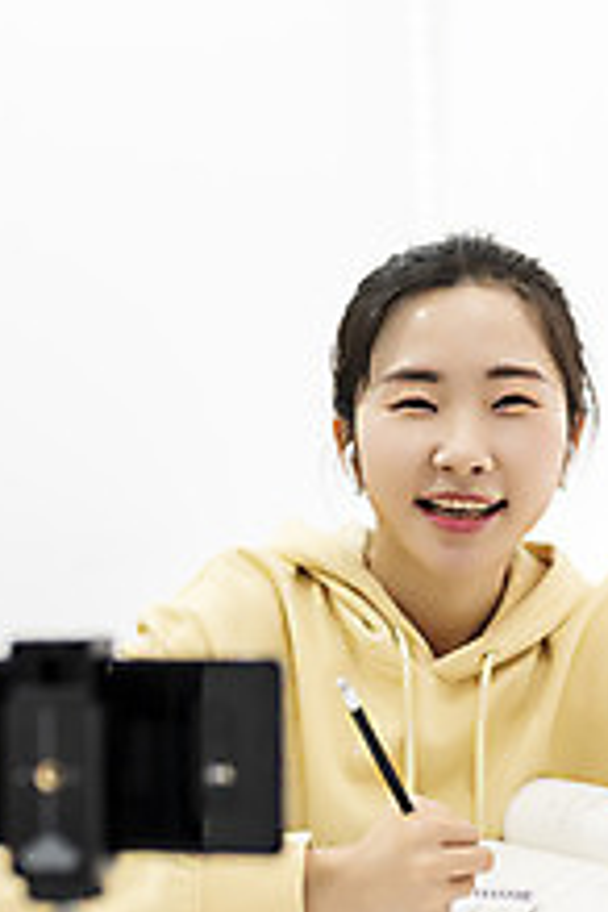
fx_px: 1621
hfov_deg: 21.2
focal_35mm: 64
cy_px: 521
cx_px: 394
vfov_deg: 31.4
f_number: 2
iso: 640
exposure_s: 1/125
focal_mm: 35
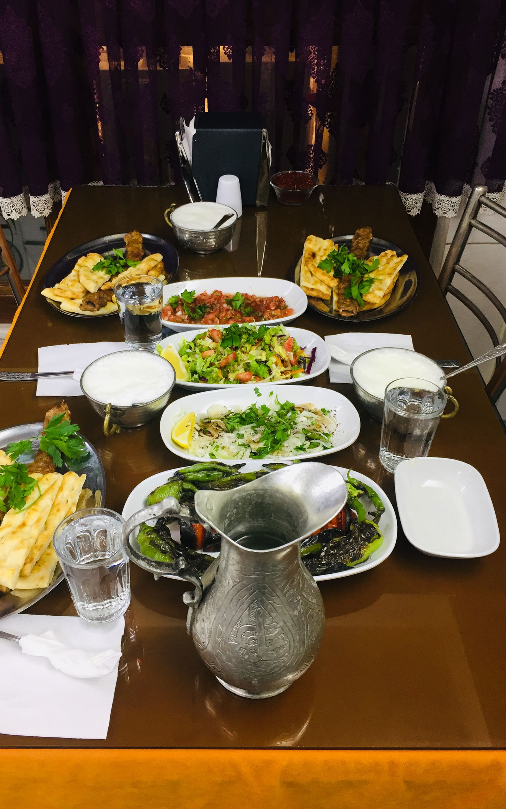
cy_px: 408
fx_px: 684
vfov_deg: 61.2
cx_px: 223
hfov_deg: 40.5
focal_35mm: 31
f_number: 2.2
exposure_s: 1/33
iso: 50
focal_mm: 4.15
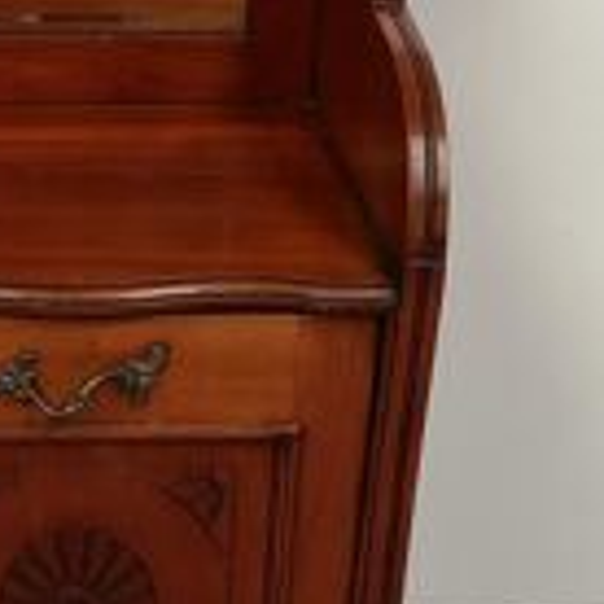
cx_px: 13
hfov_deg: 20.3
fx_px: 1638
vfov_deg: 20.9
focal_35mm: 83
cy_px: 289
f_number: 1.8
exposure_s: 1/100
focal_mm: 5.58
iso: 640
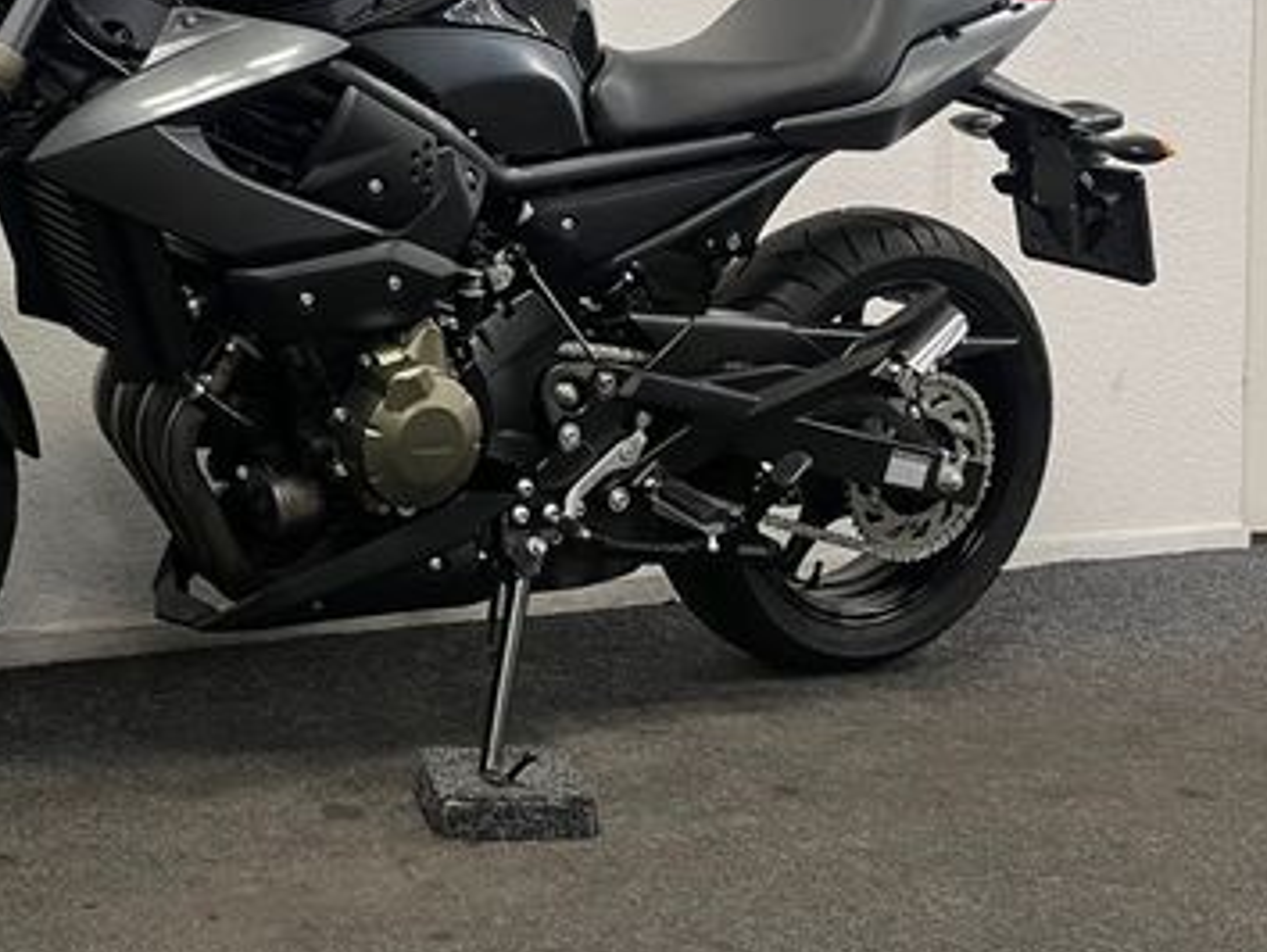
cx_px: 268
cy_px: 229
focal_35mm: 47
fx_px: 1721
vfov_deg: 30.4
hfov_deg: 39.0
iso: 80
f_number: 1.6
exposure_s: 1/50
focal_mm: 5.1
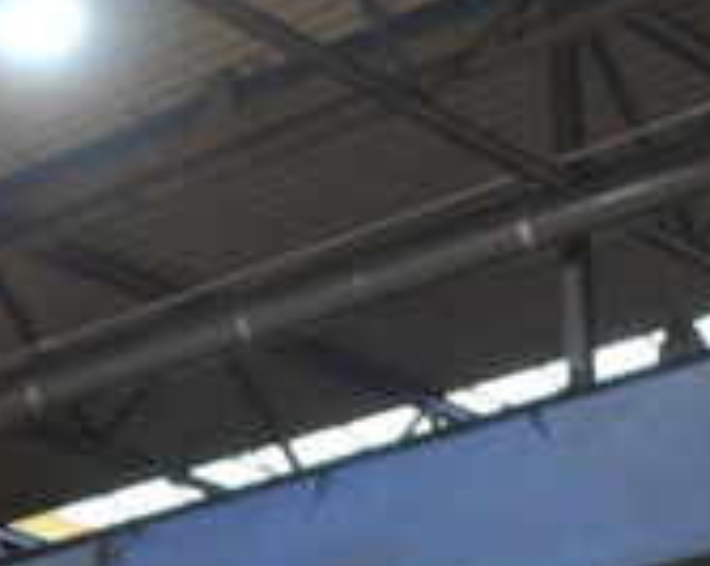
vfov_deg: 9.7
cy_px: 1153
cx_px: -599
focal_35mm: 147
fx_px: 3081
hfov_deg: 12.0
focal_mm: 17
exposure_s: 1/50
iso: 640
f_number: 3.5
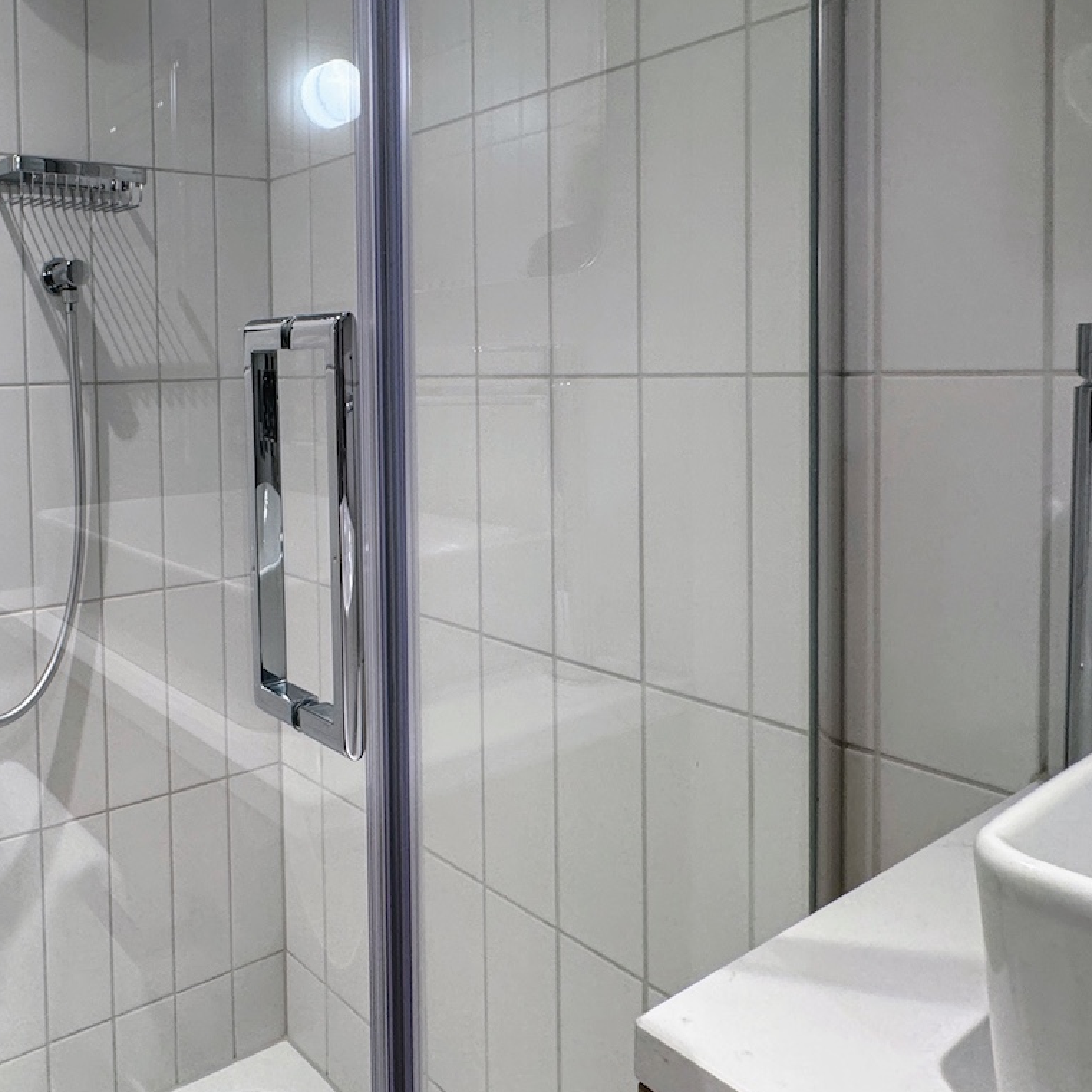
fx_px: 928
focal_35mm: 26
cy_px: 400
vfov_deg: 60.0
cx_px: 159
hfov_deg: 54.9
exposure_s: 1/100
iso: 250
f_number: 2.2
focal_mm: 2.22
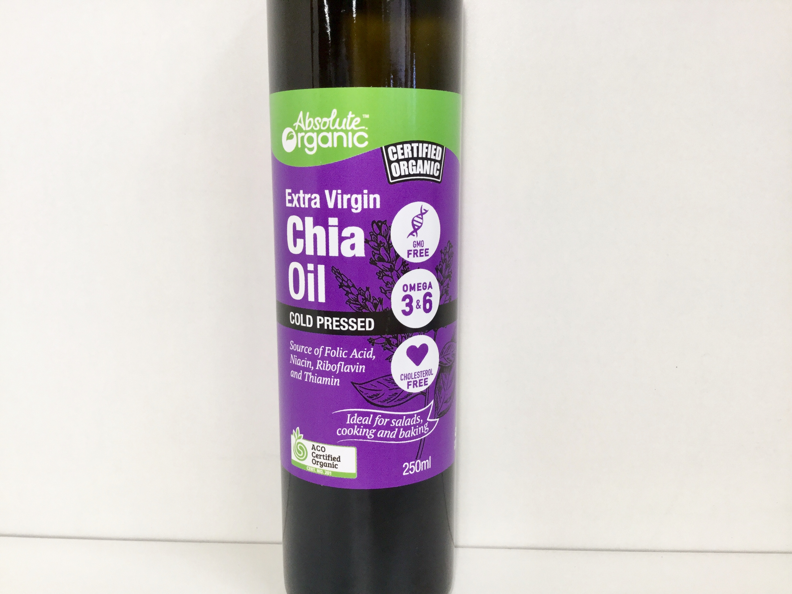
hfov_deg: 58.4
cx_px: 396
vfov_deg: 45.4
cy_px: 297
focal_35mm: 31
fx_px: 709
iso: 64
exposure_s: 1/33
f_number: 2.4
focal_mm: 3.3
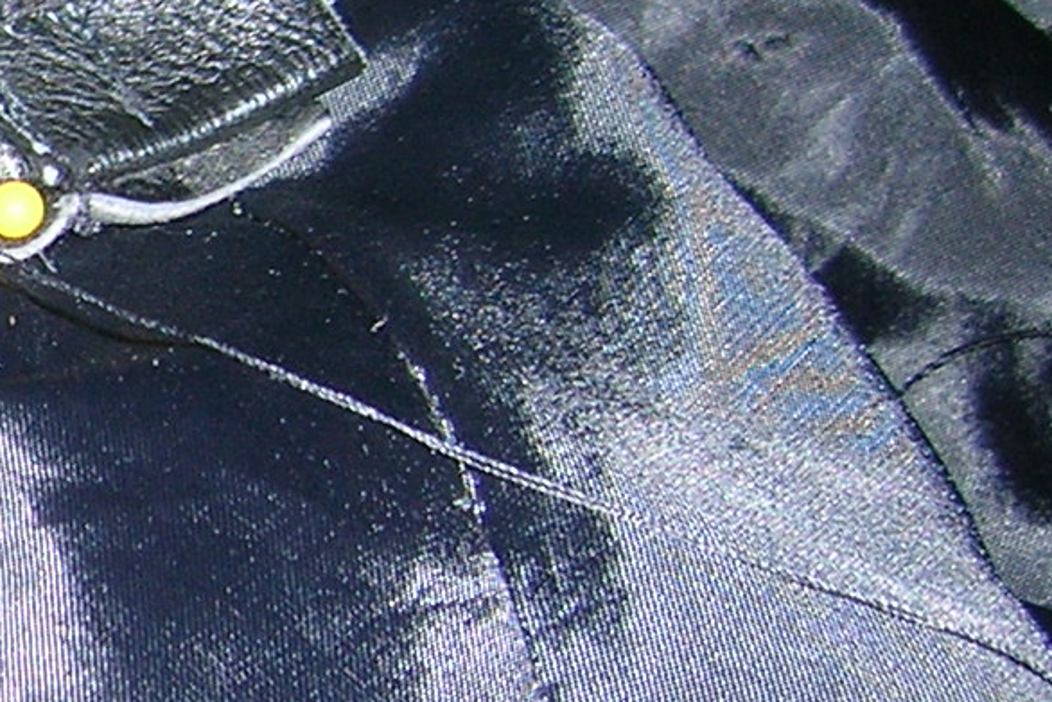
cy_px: 476
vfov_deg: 9.9
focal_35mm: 138
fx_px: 4033
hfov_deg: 13.6
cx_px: -741
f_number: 2.9
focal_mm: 5.7
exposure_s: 1/60.1
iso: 50
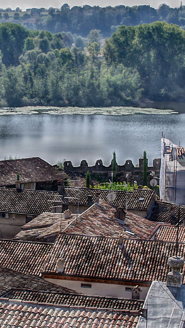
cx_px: 40
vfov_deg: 20.6
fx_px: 907
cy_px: 160
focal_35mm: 104
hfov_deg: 11.6
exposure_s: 1/160
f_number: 8
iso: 100
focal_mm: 30
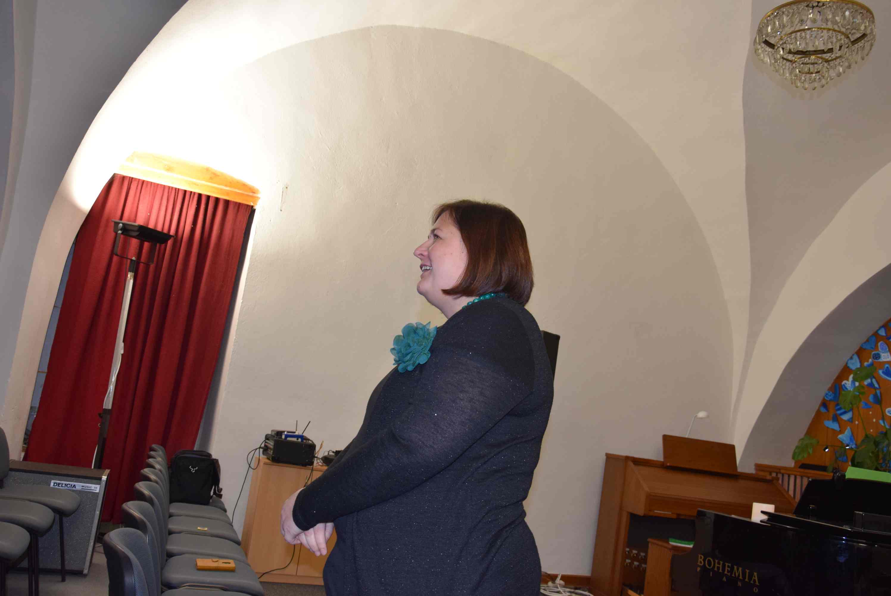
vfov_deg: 41.8
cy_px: 298
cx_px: 446
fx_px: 780
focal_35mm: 32
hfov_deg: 59.5
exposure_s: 1/100
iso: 800
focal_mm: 21
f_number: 5
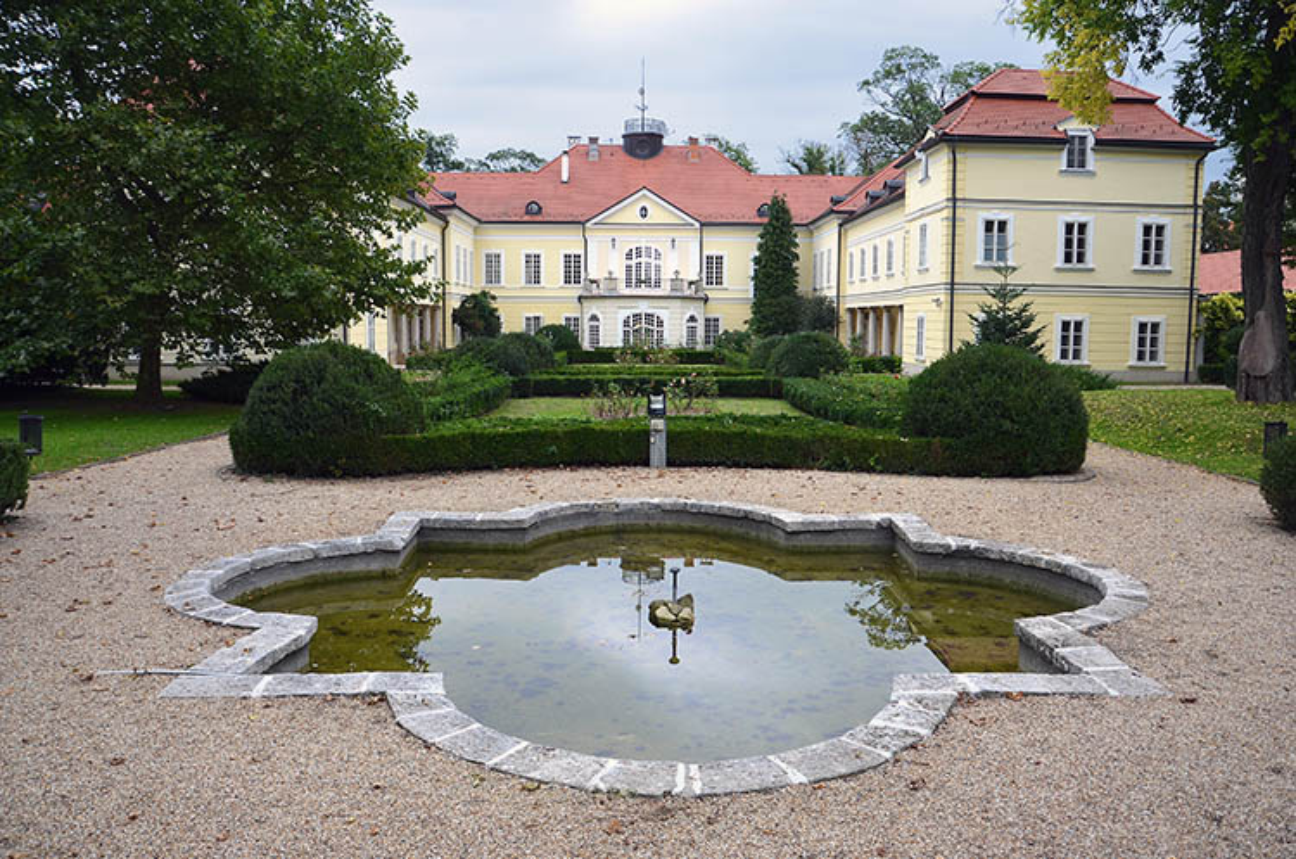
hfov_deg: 67.5
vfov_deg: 47.8
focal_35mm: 27
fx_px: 970
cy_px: 430
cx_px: 648
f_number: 5.6
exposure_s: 1/125
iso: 200
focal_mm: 18
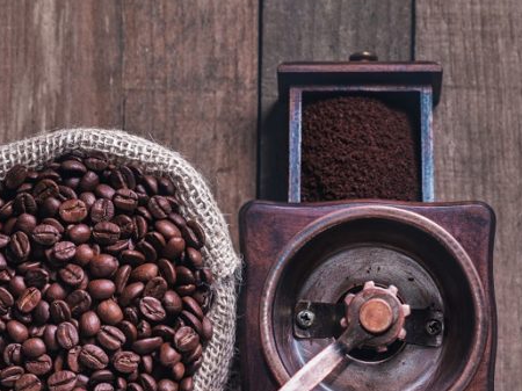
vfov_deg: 9.4
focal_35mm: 157
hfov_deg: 12.6
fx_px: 2366
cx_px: 218
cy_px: 261
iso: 200
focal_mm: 105
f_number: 9
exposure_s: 1/250
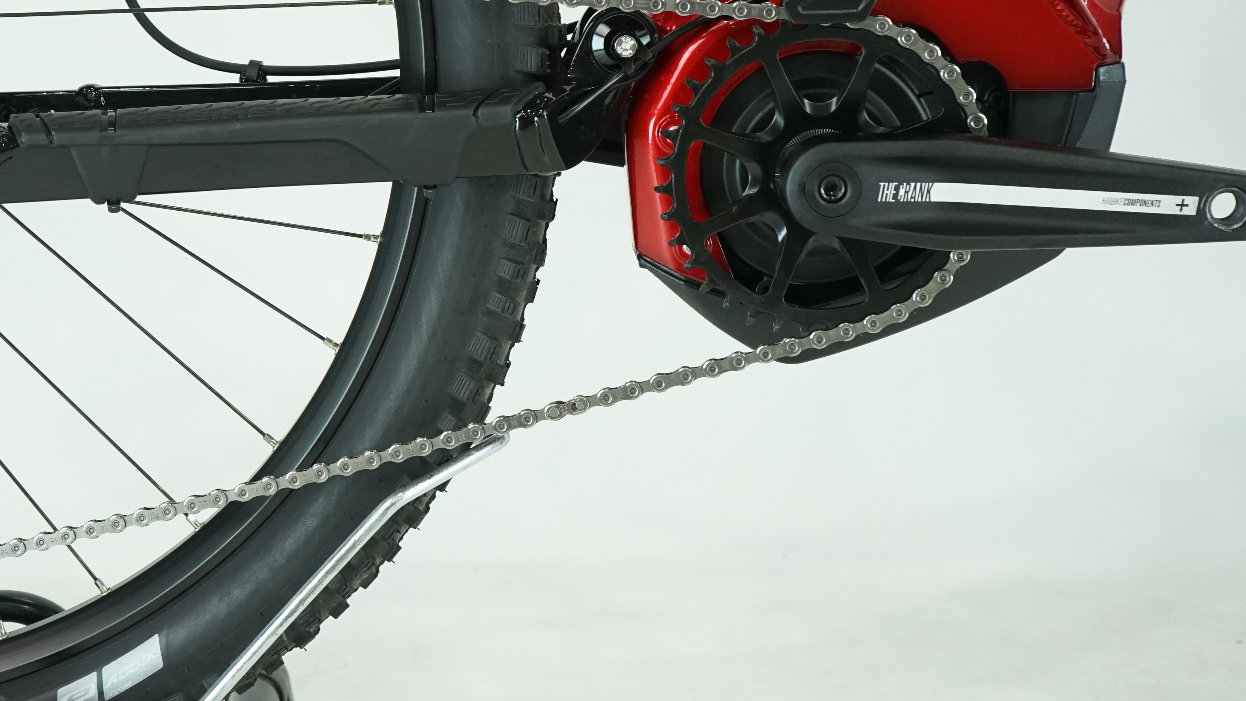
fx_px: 2114
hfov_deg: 32.6
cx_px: 415
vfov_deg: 18.7
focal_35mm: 64
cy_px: 208
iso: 1600
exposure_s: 1/200
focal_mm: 42
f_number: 5.6
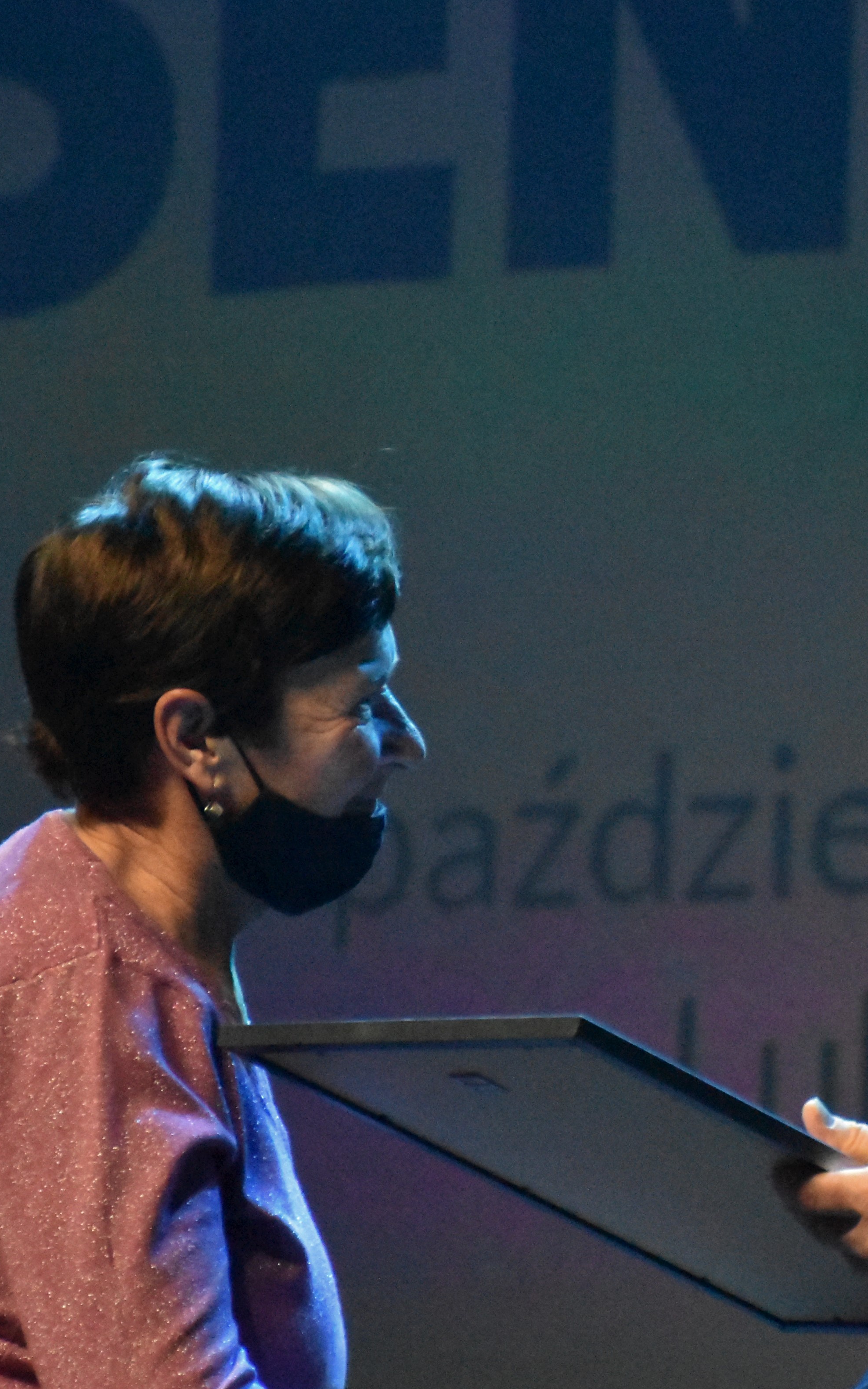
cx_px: 900
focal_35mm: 232
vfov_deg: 9.0
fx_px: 8781
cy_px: 675
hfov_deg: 5.6
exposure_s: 1/800
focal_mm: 80
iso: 12800
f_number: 5.6
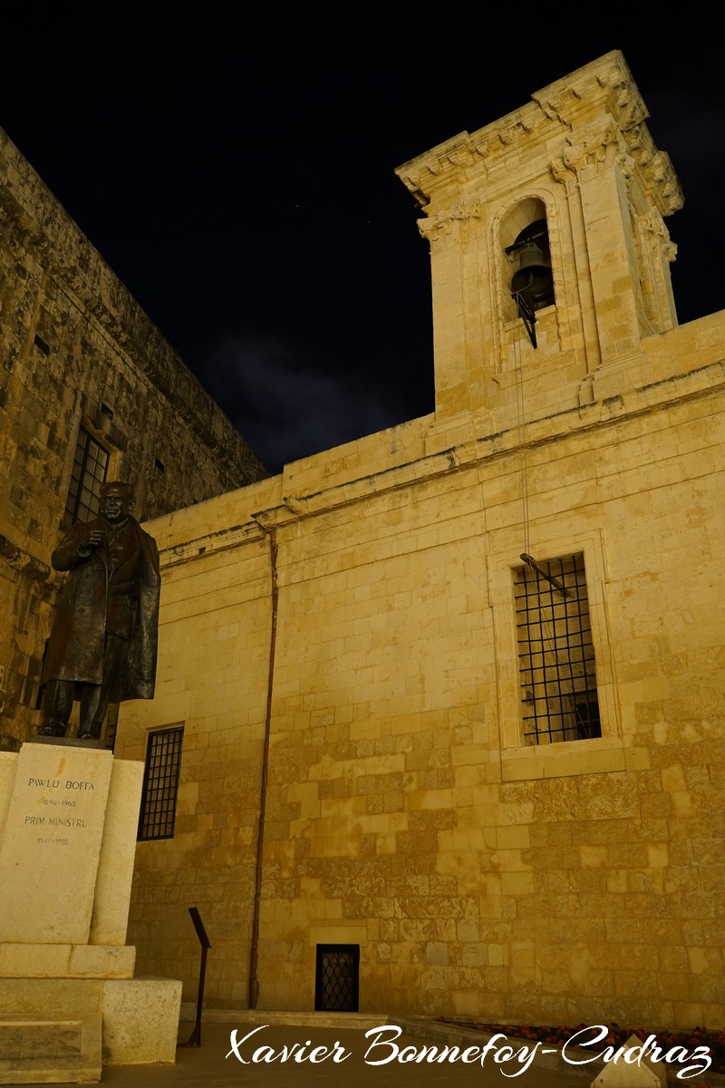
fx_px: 846
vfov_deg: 65.5
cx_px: 362
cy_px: 544
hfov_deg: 46.4
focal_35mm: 28
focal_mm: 28
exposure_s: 1/4
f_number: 3.2
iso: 800
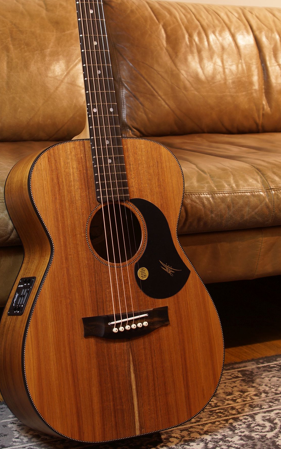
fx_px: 870
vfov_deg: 28.8
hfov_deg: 18.3
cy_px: 161
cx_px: 76
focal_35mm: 71
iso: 100
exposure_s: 1/8
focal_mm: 30
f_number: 5
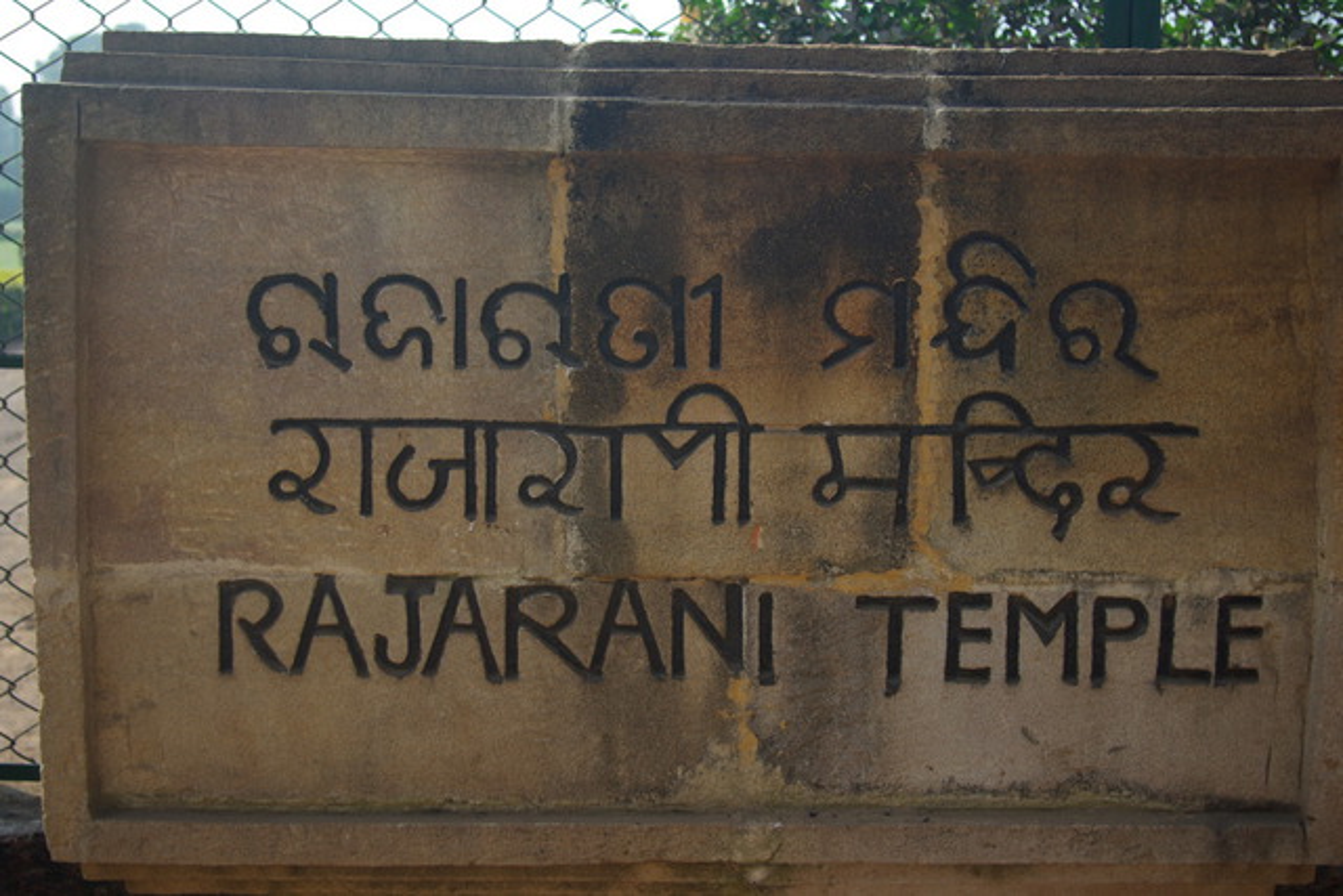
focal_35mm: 50
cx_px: 672
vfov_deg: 27.3
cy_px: 448
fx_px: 1847
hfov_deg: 40.0
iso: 100
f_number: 4
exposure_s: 1/60
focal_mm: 33
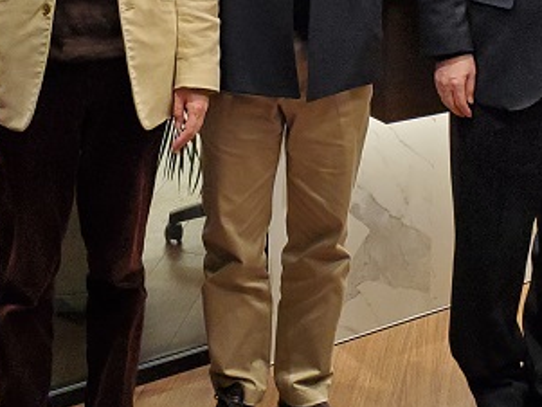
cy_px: -110
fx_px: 1081
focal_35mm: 69
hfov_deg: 28.1
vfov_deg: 19.8
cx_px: 294
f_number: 2.4
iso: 320
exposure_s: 1/100
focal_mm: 4.3
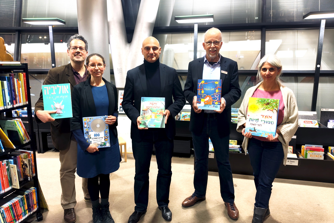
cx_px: 167
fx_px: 232
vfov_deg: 51.3
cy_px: 106
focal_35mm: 25
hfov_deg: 71.5
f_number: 1.88
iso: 2033
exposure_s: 1/33.3
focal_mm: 5.56
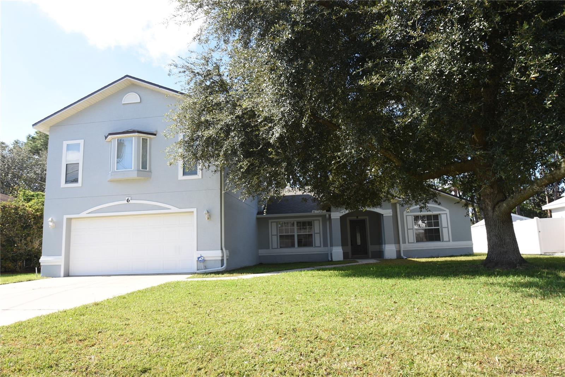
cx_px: 282
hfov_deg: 73.8
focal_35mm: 24
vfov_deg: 53.1
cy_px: 188
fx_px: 377
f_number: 5.6
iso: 100
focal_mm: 16
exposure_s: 1/125
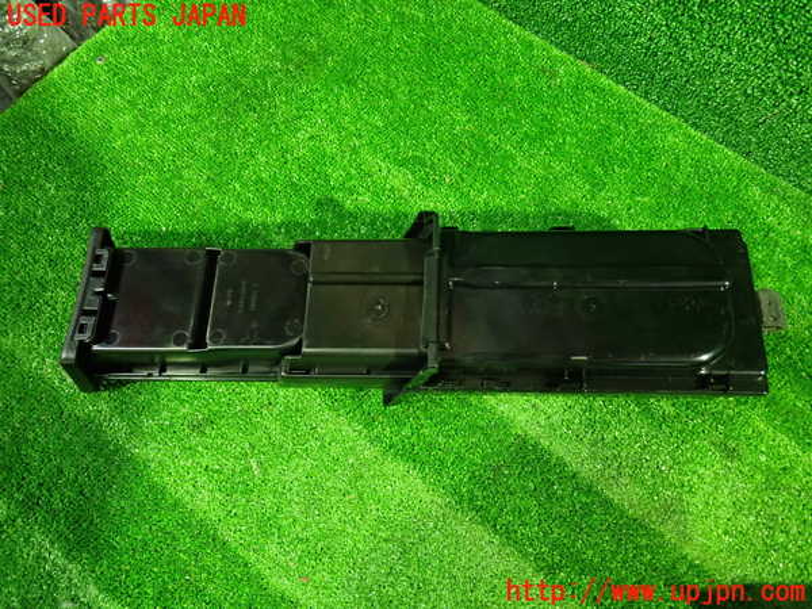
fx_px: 586
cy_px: 304
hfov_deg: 69.4
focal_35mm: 25
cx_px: 406
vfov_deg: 54.9
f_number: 2
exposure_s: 1/25
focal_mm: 4.5
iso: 800
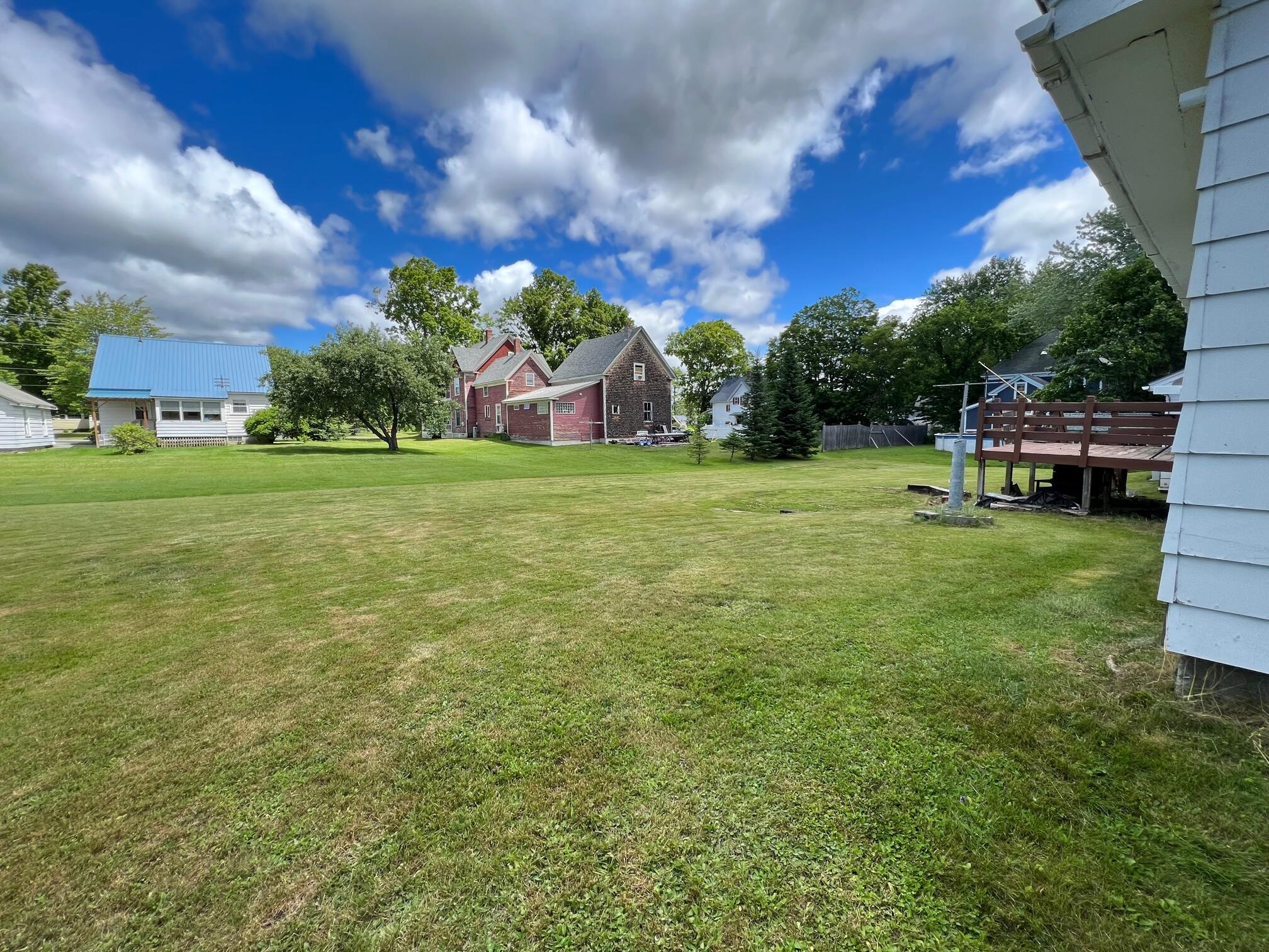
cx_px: 634
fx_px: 477
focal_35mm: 13
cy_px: 476
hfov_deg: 106.2
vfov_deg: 89.9
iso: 32
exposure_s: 1/723
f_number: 1.8
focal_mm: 1.57
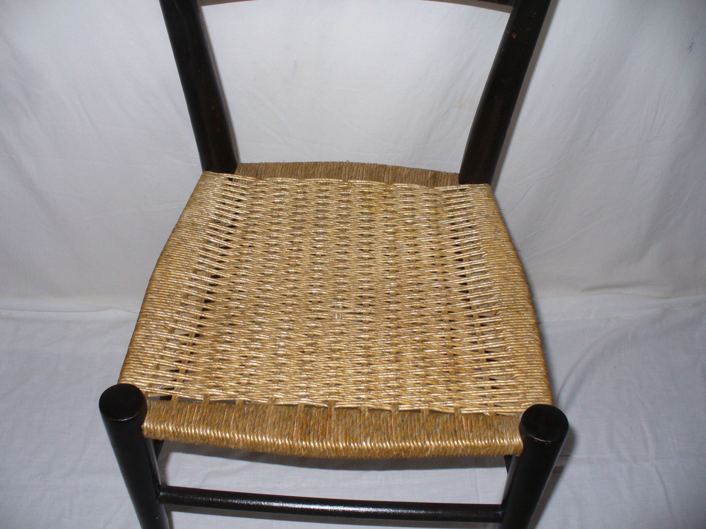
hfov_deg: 50.1
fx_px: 755
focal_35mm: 37
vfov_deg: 38.7
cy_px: 264
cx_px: 353
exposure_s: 1/30
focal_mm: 6.1
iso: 100
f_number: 2.8
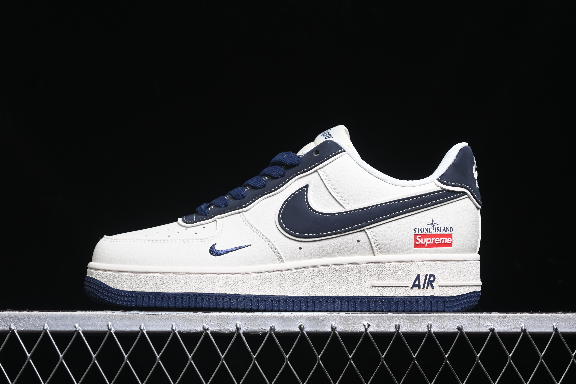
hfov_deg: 27.0
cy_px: 192
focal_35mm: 75
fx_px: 1200
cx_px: 288
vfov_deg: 18.2
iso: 160
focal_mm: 50
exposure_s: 1/60
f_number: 6.3
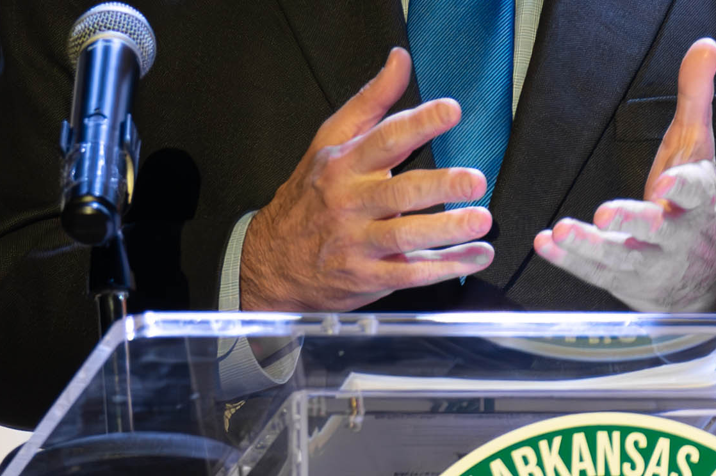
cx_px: -233
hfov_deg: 2.3
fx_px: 17889
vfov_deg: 1.5
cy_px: -127
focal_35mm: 900
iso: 1600
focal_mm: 170
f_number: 4.5
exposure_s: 1/125
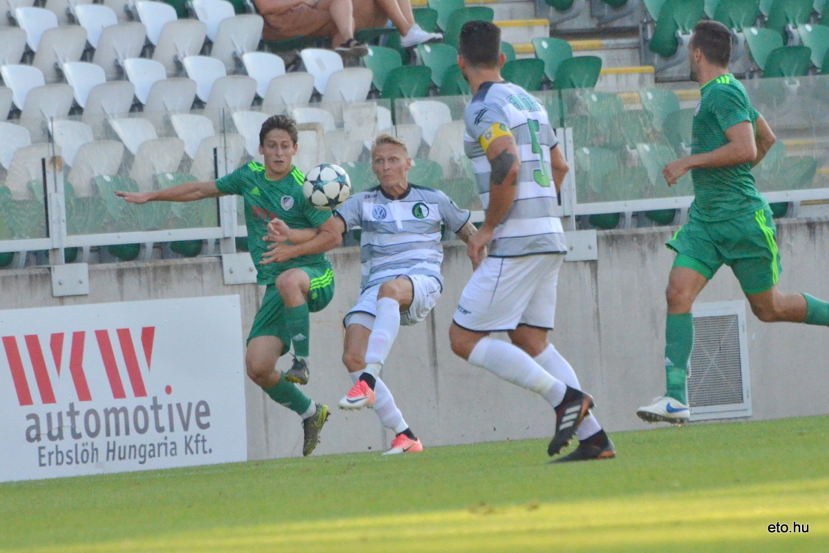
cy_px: 276
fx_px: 10366
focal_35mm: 450
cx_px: 414
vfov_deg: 3.1
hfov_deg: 4.6
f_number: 8
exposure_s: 1/3200
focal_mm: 300
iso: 3200
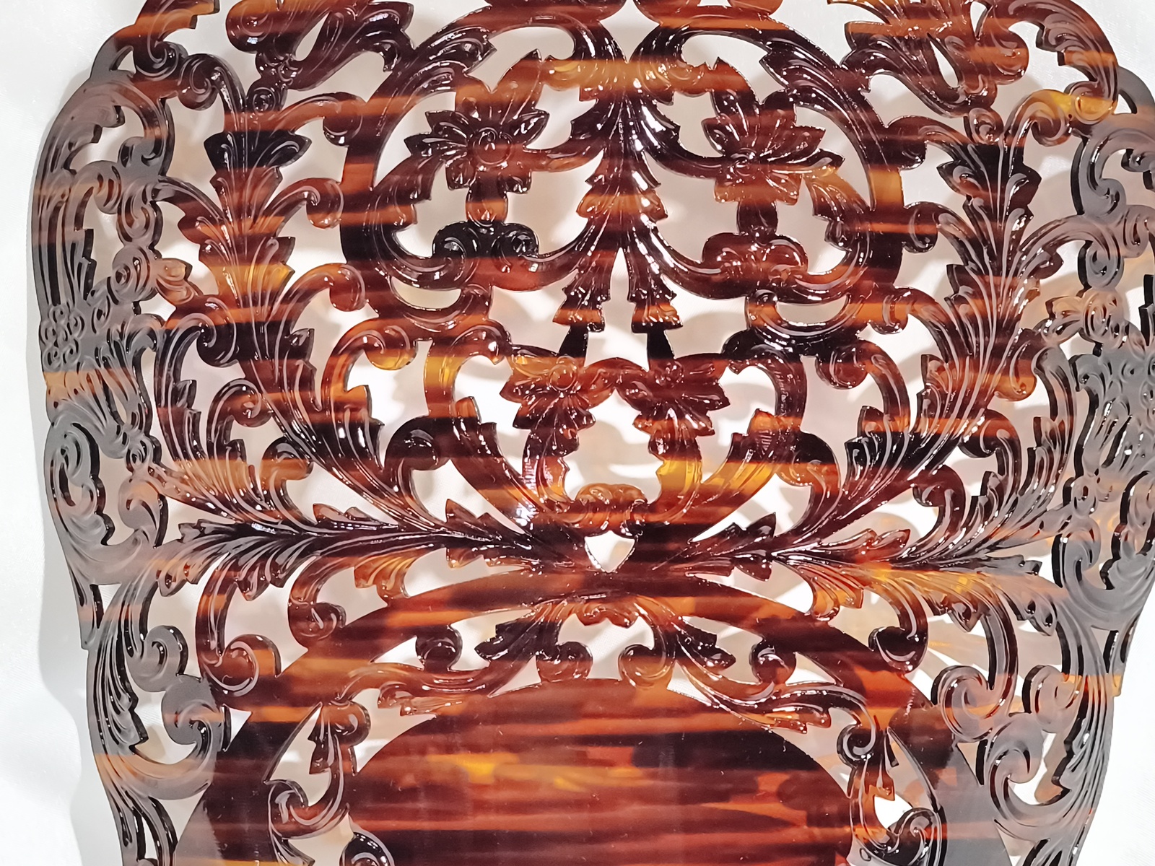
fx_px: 3470
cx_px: 578
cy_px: 433
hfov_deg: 18.9
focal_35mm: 104
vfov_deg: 14.2
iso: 3200
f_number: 2
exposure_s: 1/800
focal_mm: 8.8
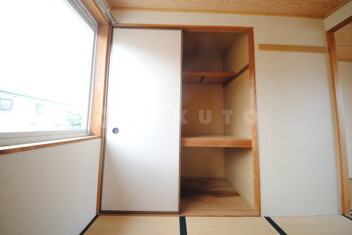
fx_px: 117
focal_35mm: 12
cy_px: 118
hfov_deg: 112.6
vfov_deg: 90.1
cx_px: 176
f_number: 4.5
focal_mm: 8
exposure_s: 1/15
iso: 100
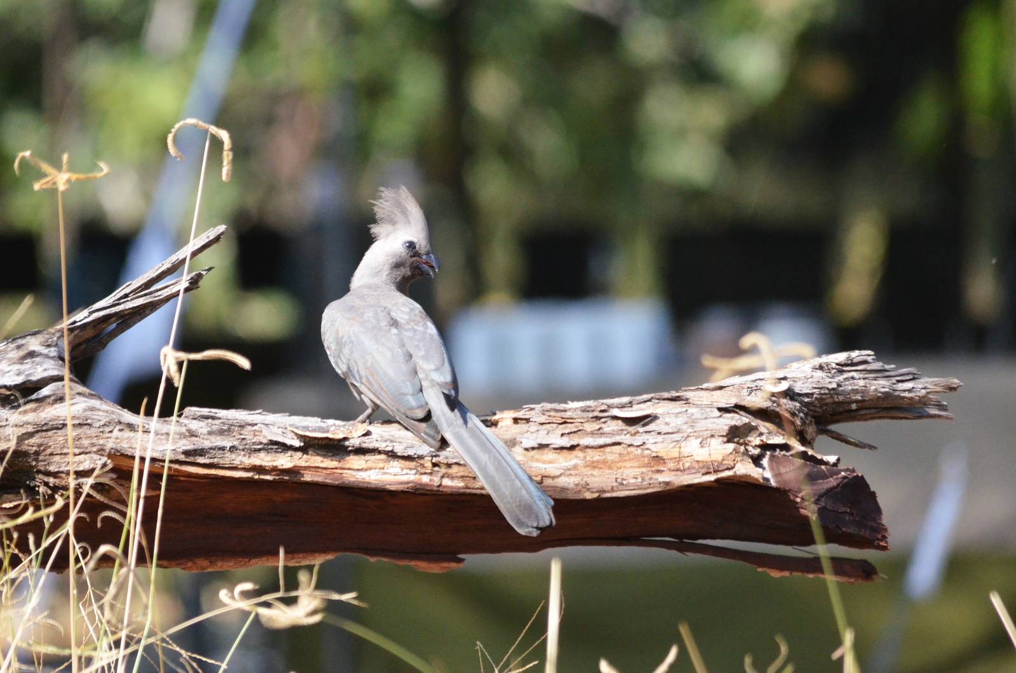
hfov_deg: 2.8
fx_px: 21124
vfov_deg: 1.8
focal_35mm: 750
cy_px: 336
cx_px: 508
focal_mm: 500
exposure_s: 1/3200
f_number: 7.1
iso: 2500
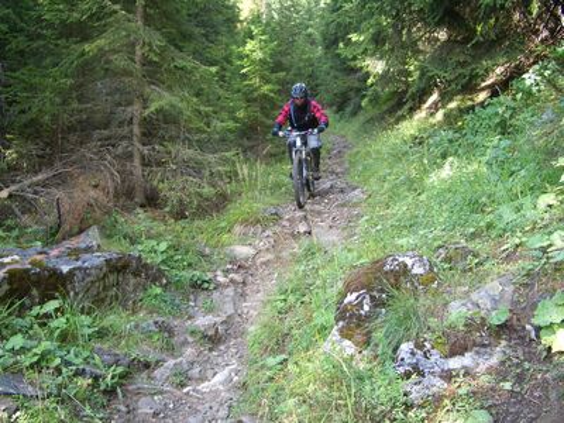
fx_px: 570
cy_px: 212
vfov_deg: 40.7
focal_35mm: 35
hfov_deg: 52.6
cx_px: 282
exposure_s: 1/60
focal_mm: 5.8
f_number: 2.6
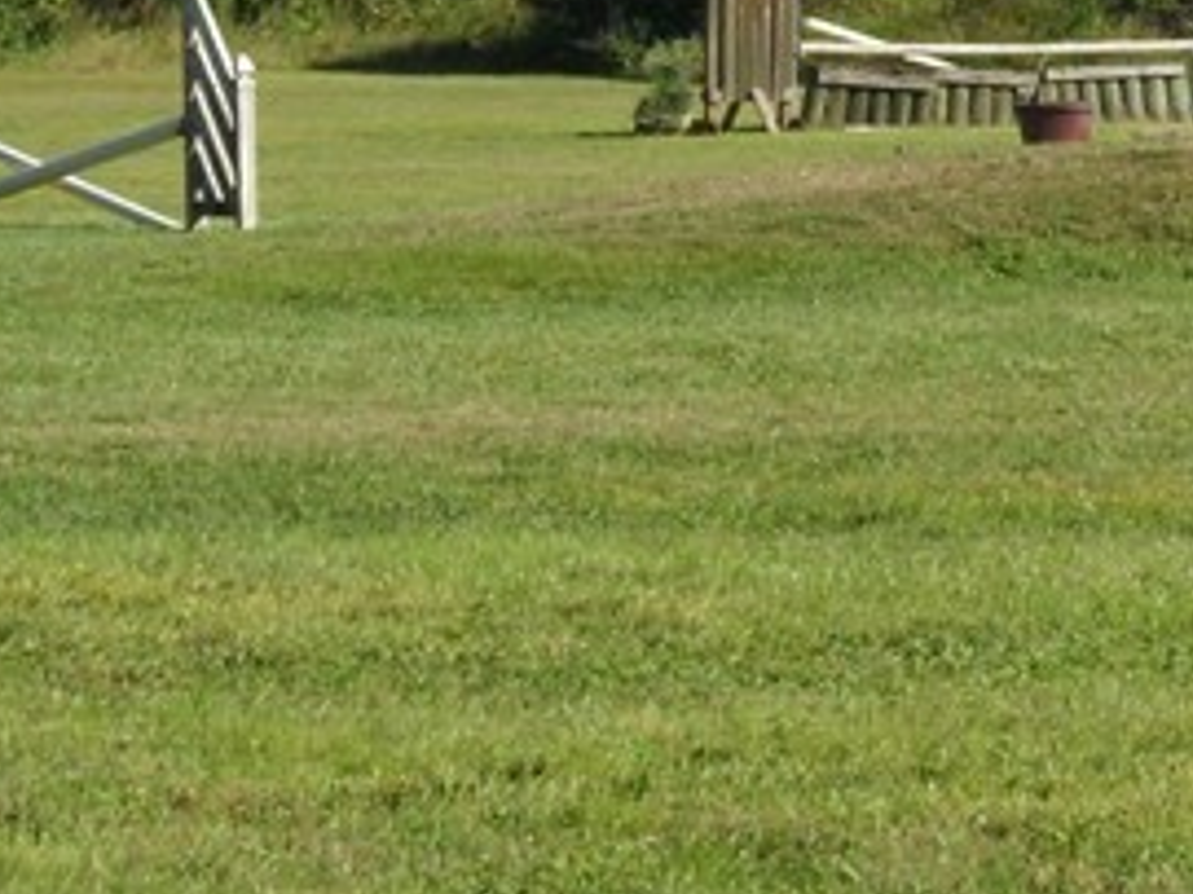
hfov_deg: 6.5
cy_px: -423
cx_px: 1690
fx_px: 10403
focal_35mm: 302
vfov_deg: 4.9
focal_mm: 13.2
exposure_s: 1/350
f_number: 6
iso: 80
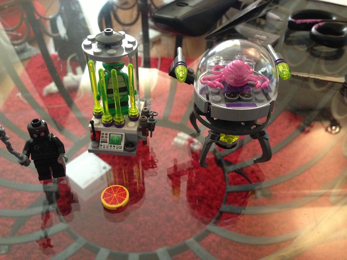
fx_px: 331
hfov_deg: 55.4
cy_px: 130
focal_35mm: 33
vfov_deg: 42.9
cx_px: 174
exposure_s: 1/20
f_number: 2.4
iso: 400
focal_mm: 4.13
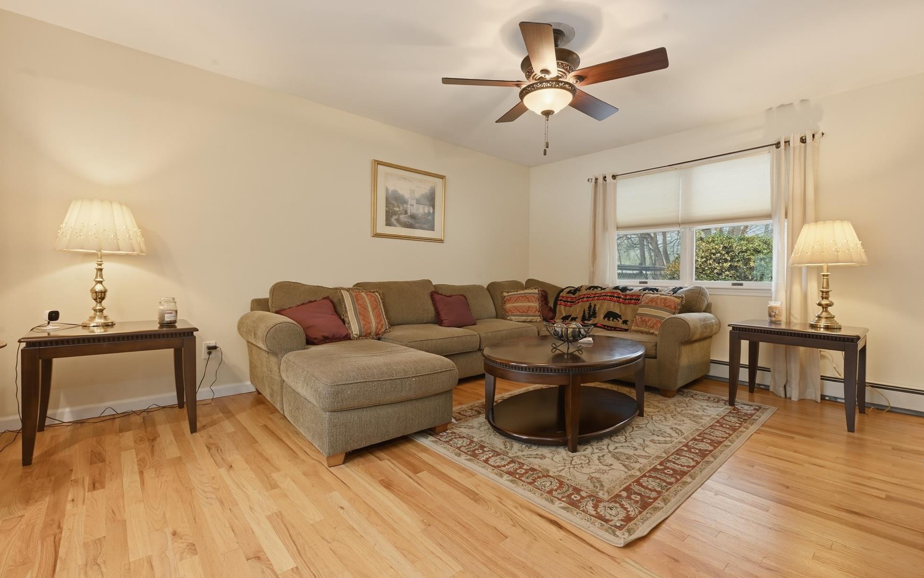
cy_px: 271
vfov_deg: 74.7
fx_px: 378
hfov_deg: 101.5
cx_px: 466
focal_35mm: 15
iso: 250
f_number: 11
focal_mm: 14
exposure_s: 1/2
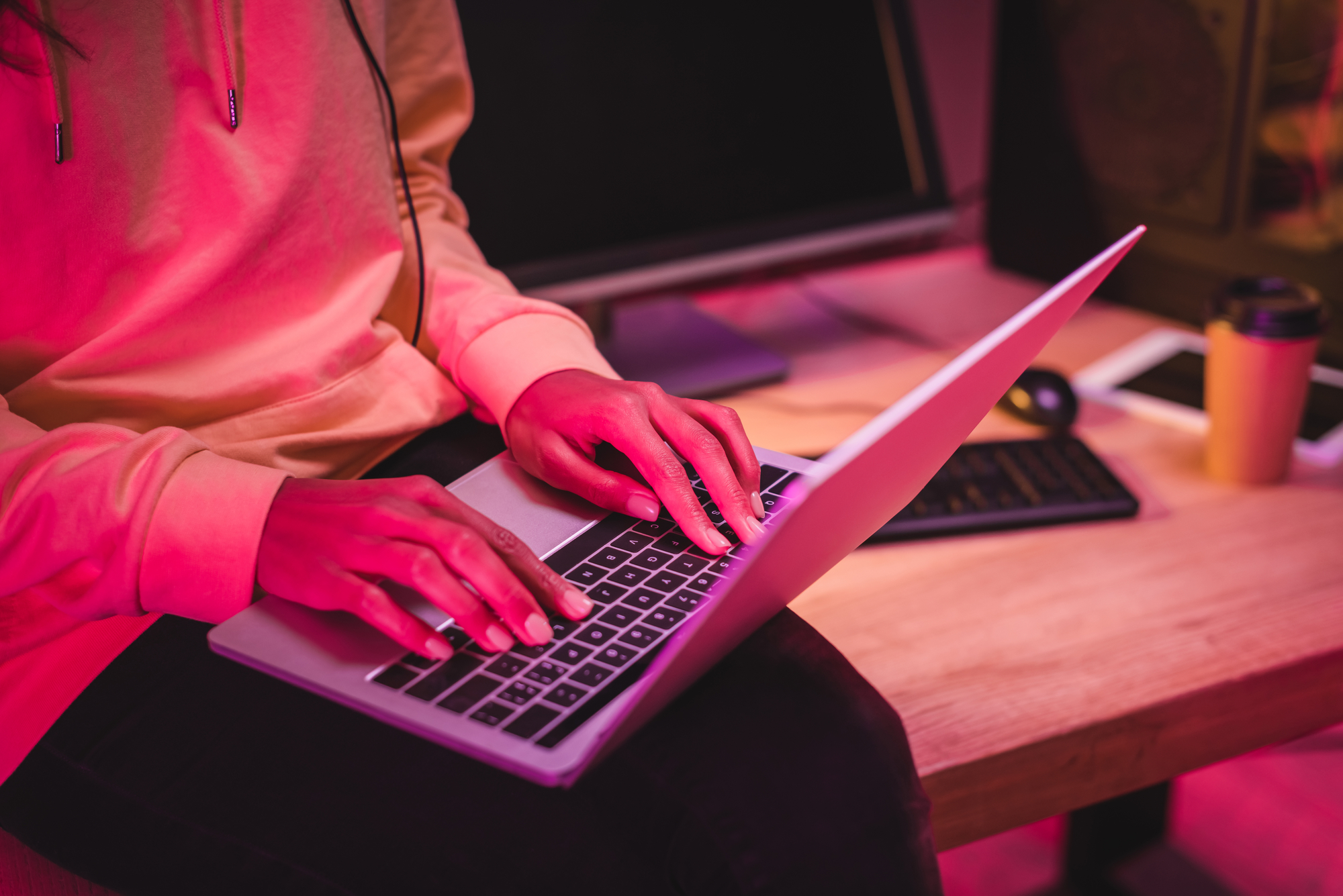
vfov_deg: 27.0
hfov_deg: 39.6
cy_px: 448
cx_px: 672
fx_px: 1866
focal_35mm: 50
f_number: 2.8
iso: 320
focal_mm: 50
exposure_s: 1/160
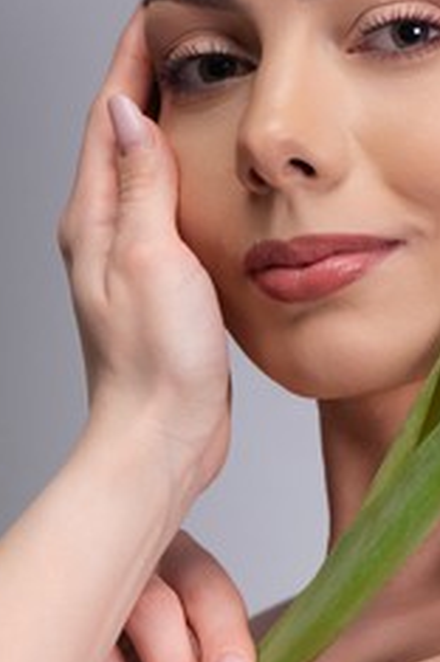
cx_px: 300
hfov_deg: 6.0
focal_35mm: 229
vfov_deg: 9.0
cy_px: 239
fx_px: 4210
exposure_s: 1/100
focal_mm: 105
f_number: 7.1
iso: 800
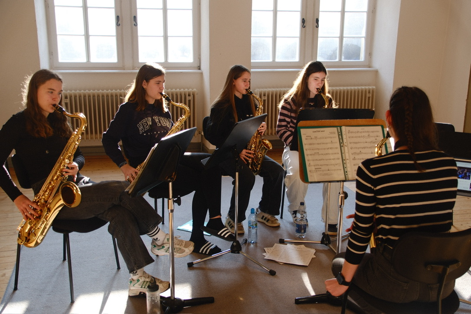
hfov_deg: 49.6
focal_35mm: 39
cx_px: 236
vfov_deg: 34.2
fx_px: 510
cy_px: 157
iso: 125
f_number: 4.5
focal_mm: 25.9
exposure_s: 1/38
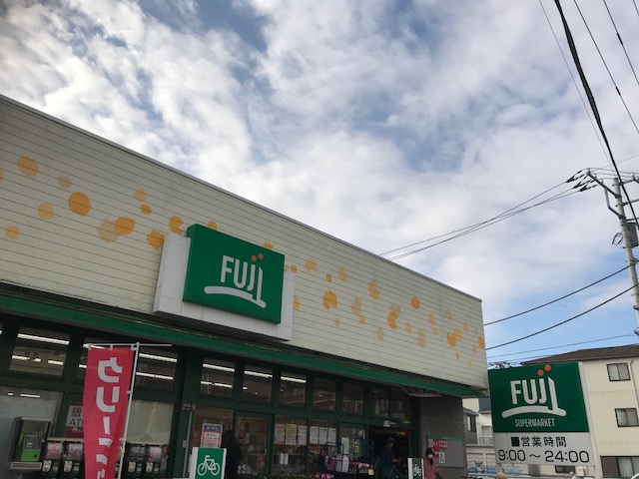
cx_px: 320
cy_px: 240
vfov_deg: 49.7
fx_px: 517
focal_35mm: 28
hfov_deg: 63.4
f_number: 1.8
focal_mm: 3.99
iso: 20
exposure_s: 1/3831
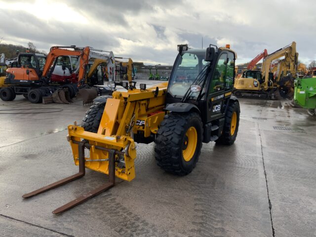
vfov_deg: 48.2
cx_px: 158
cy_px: 118
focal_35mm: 29
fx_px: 265
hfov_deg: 61.7
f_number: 1.8
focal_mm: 3
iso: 16
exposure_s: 1/465
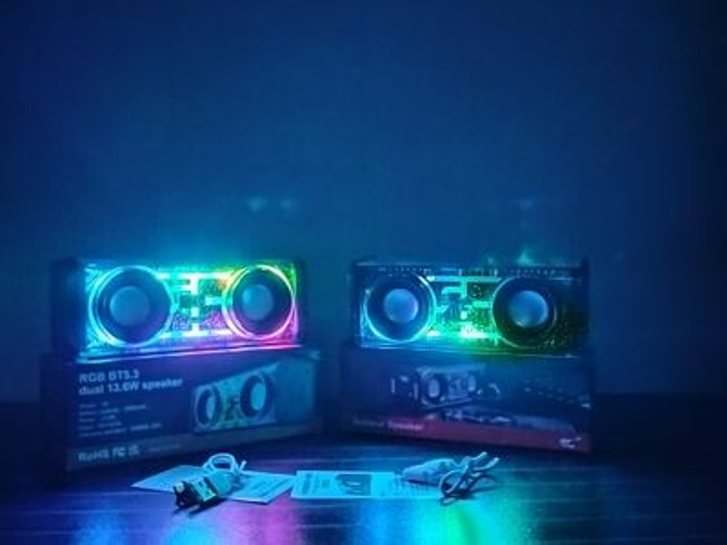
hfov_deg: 50.1
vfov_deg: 38.7
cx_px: 364
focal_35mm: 37
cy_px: 272
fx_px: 777
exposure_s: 1/14.3
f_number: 1.75
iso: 9152
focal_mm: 5.25
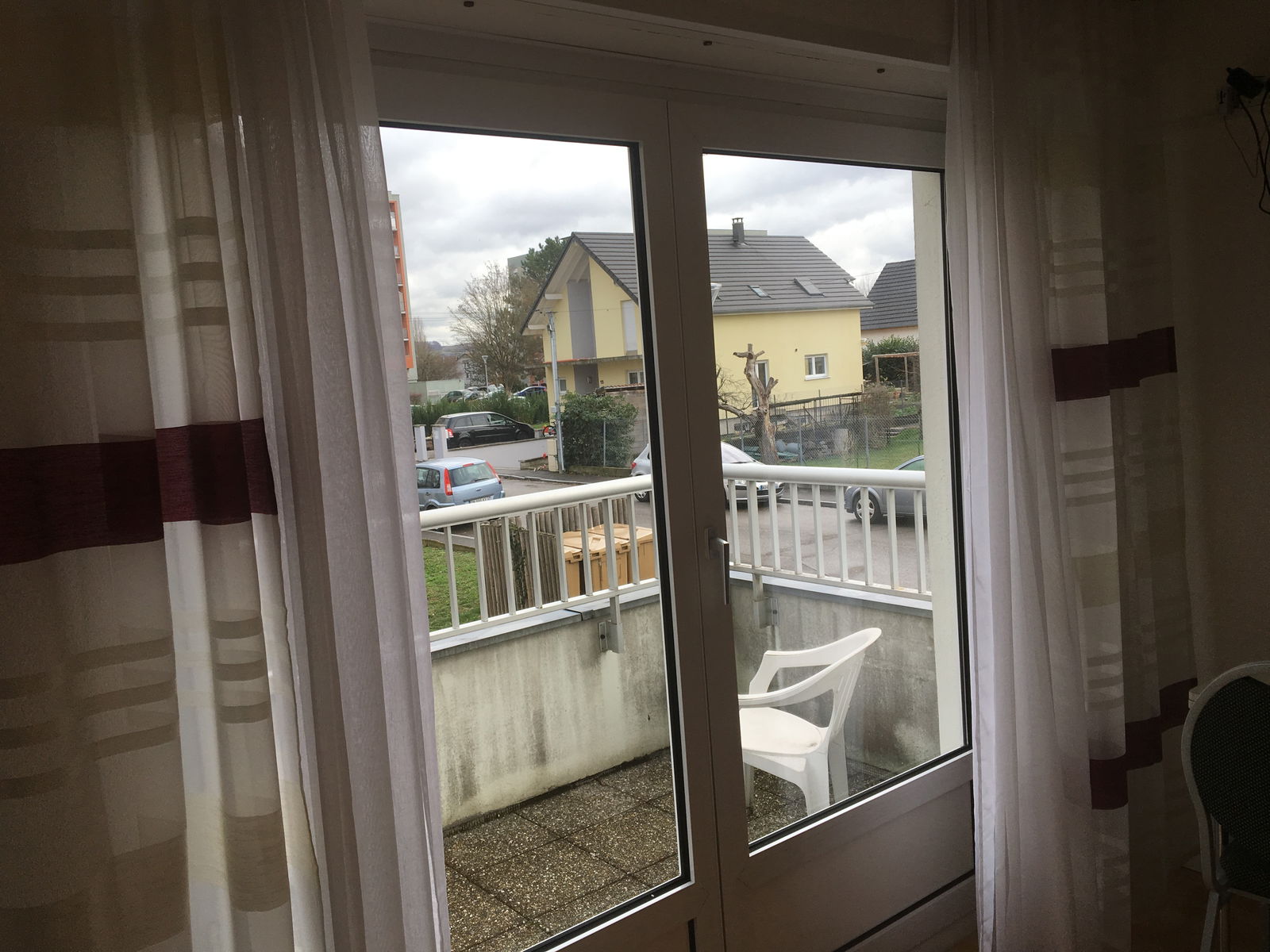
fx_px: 1064
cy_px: 476
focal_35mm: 29
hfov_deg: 61.7
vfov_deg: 48.2
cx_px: 635
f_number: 2.2
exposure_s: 1/248
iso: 25
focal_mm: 4.15
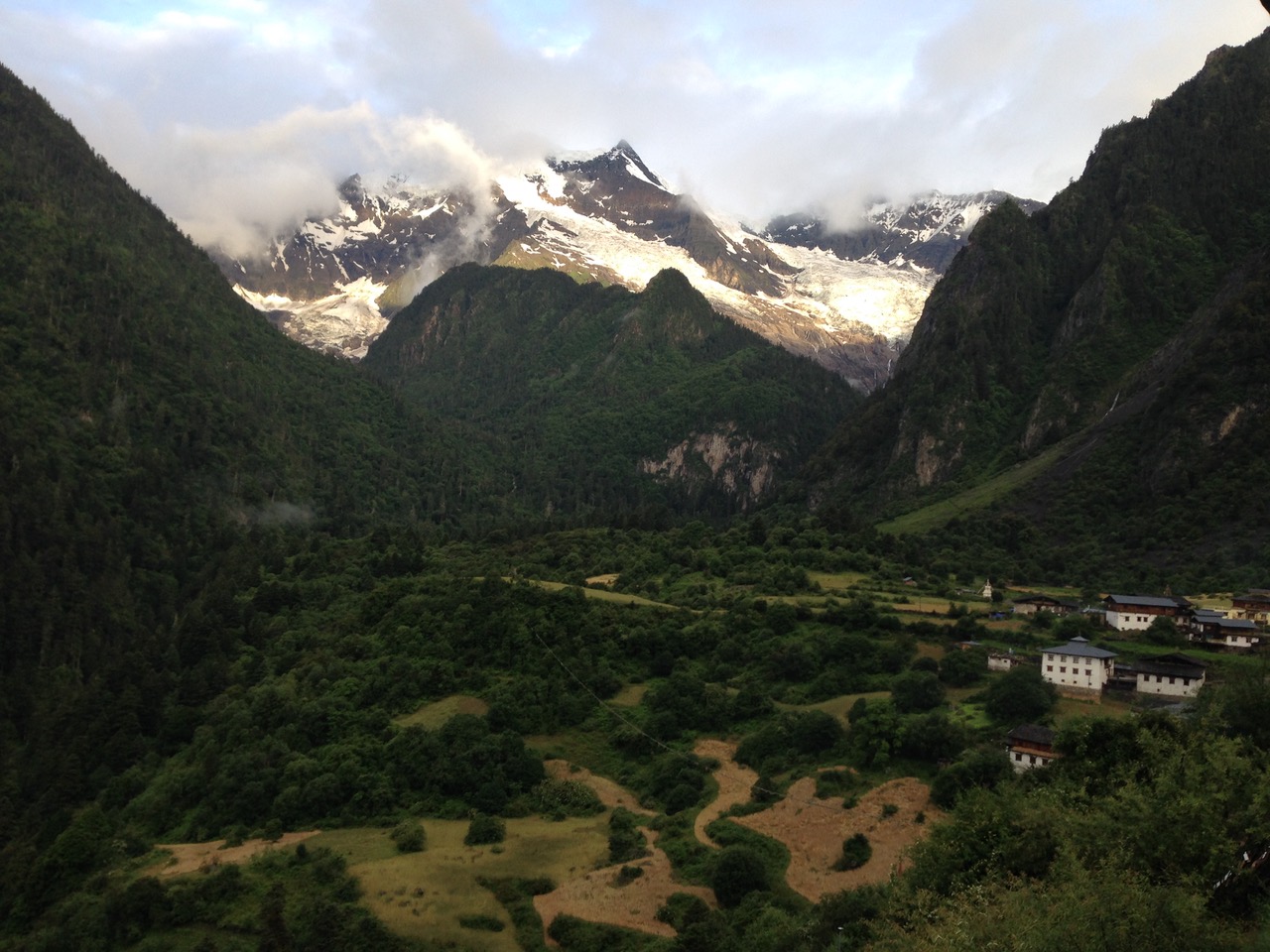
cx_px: 635
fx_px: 1211
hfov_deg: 55.4
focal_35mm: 33
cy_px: 476
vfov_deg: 42.9
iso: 50
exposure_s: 1/137
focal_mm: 4.12
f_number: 2.4
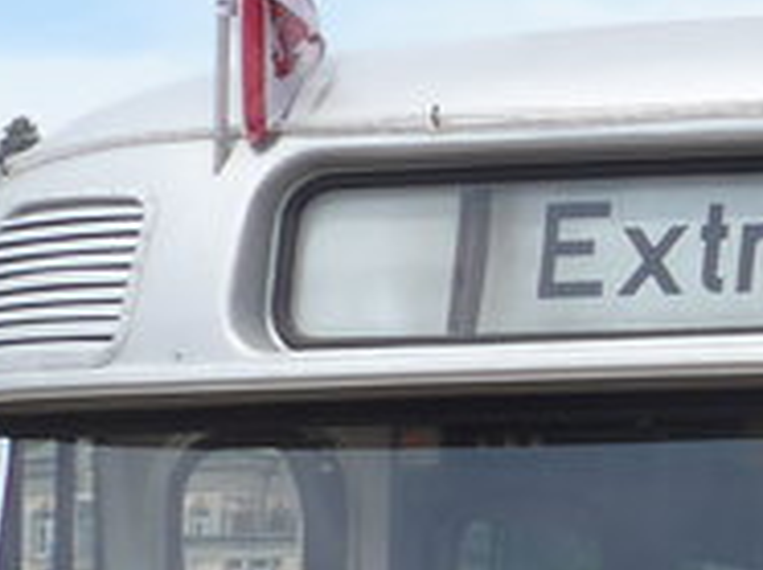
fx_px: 7815
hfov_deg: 5.4
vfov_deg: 4.2
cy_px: 812
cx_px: 1752
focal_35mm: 355
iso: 80
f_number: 3.4
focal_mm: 11.3
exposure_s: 1/800
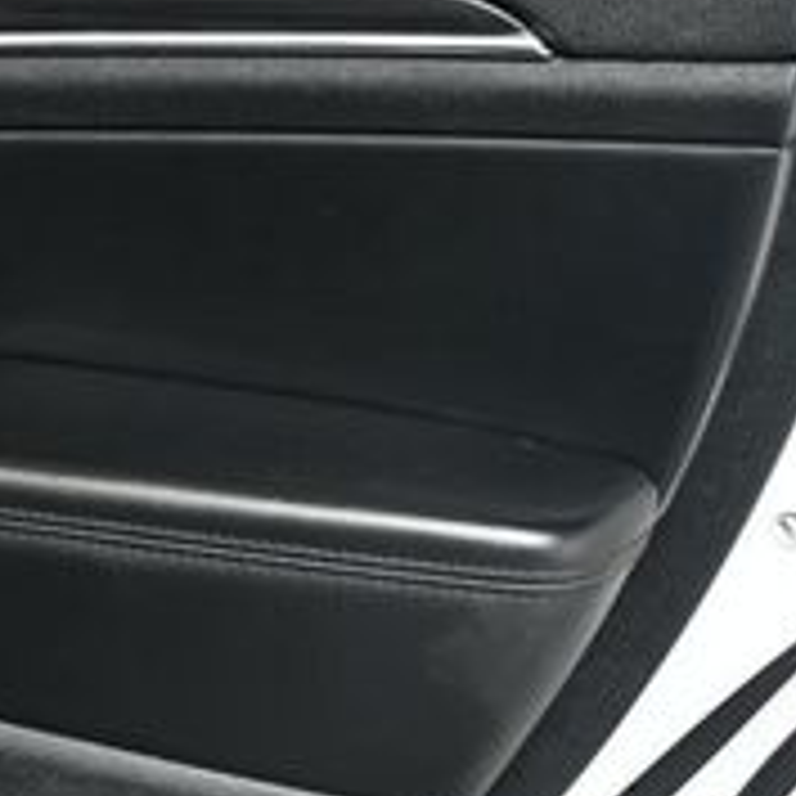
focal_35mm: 123
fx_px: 3200
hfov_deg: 13.7
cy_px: 526
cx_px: -229
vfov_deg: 14.2
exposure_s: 1/160
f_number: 5
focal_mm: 27
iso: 100
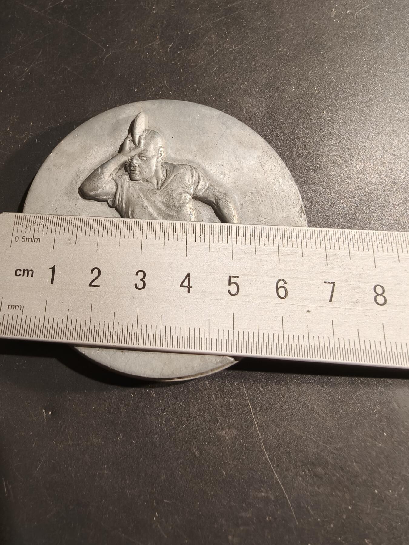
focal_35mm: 23
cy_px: 272
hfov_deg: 58.9
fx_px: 362
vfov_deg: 73.9
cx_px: 204
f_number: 2
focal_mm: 2.32
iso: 160
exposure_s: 1/75.3
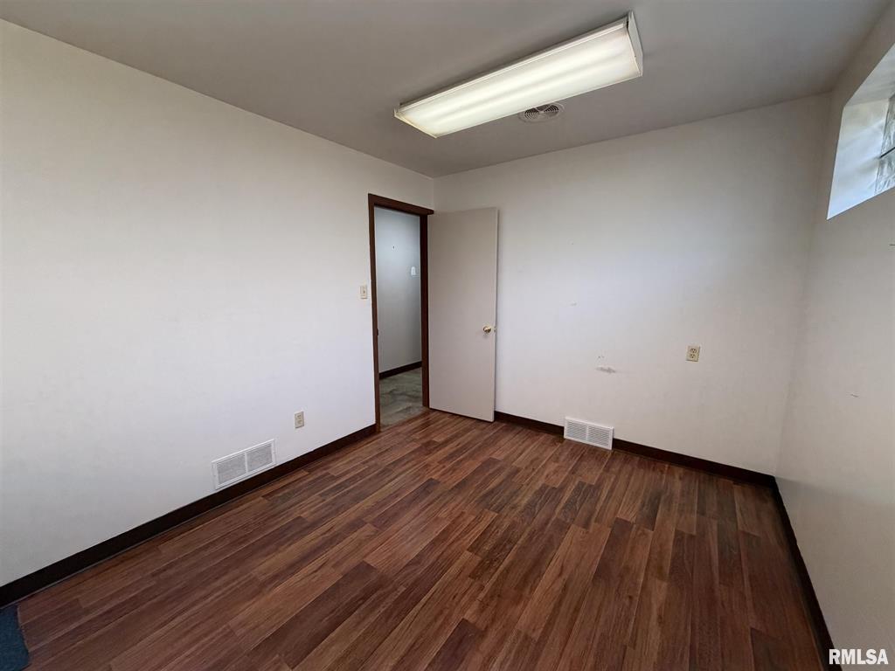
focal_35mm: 14
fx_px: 362
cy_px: 336
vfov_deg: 85.7
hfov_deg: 102.1
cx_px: 448
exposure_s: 1/120
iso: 160
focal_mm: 2.22
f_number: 2.2
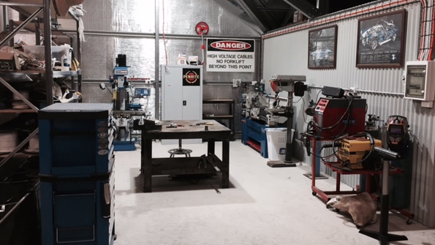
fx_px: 392
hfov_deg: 58.0
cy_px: 113
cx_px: 218
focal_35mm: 34
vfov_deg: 34.7
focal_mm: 4.15
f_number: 2.2
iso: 50
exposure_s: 1/30
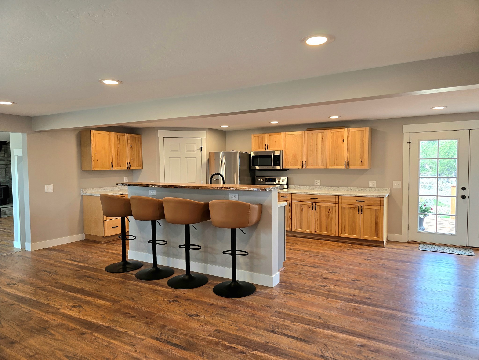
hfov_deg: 73.9
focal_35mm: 23
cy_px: 180
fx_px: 318
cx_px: 240
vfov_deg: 58.9
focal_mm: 6.3
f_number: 1.7
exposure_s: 1/120
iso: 80
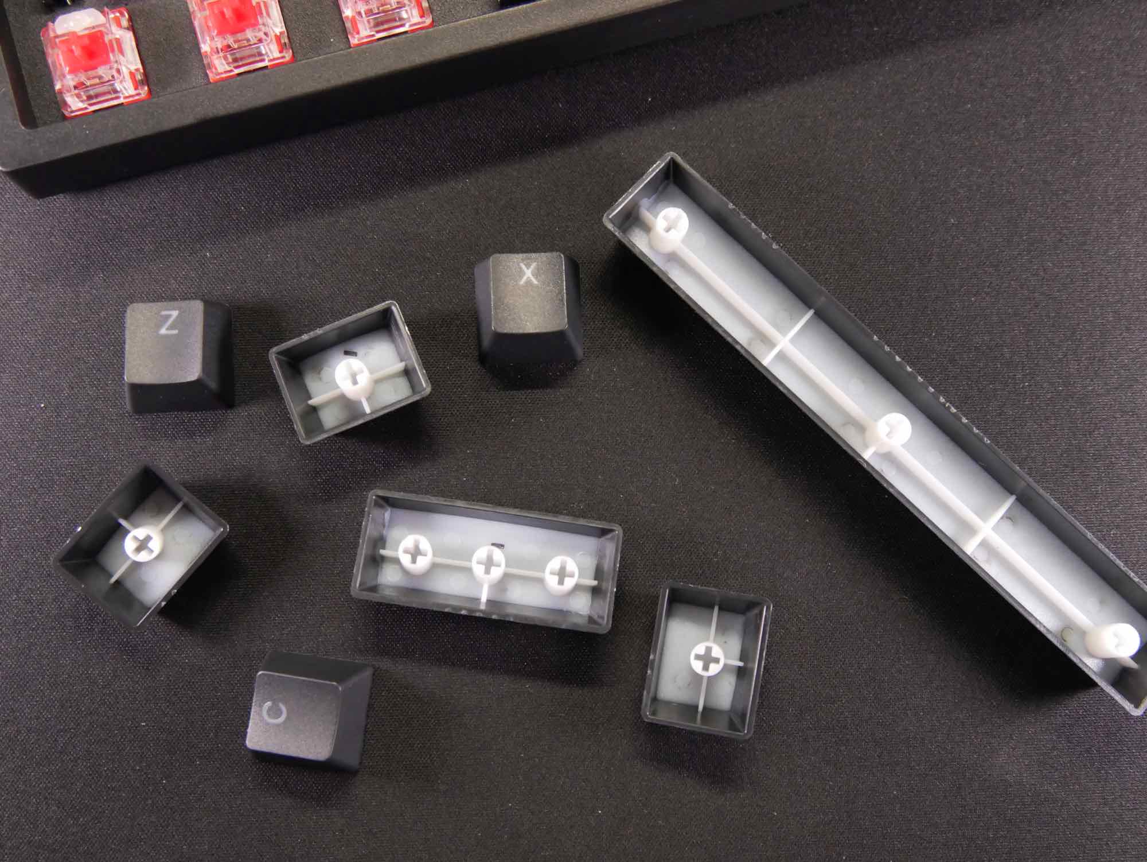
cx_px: 574
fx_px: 1260
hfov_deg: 49.0
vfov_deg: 37.8
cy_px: 431
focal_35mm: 38
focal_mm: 19
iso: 2500
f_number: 4.3
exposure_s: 1/125
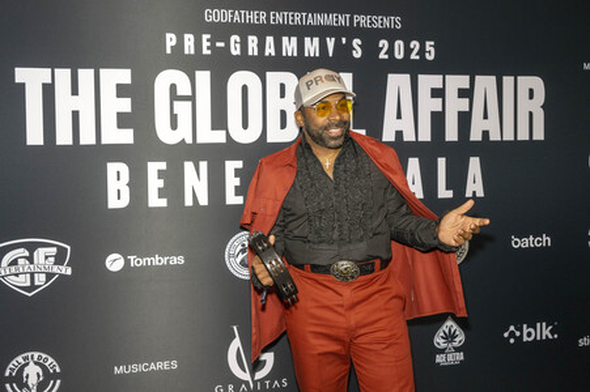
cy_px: 196
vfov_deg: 43.5
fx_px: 491
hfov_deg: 62.0
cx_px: 295
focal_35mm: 30
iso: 800
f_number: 5.6
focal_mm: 30
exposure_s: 1/200
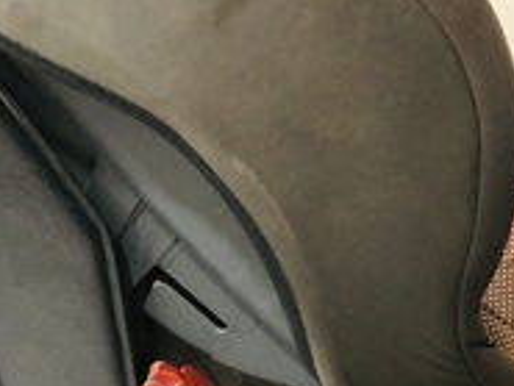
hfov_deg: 27.2
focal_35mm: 69
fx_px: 1025
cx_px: 454
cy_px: 293
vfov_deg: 21.1
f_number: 1.8
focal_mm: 4
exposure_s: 1/6
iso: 100
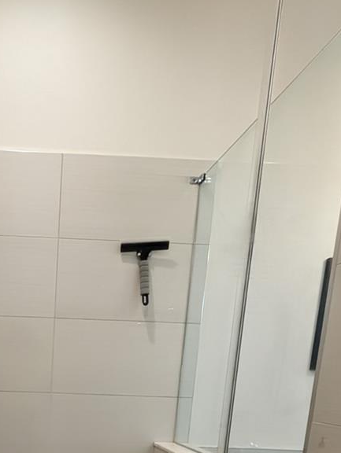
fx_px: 328
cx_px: 44
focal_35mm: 25
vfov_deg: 60.9
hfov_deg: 49.8
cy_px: 390
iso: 128
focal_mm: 2.02
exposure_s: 1/120
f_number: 1.7
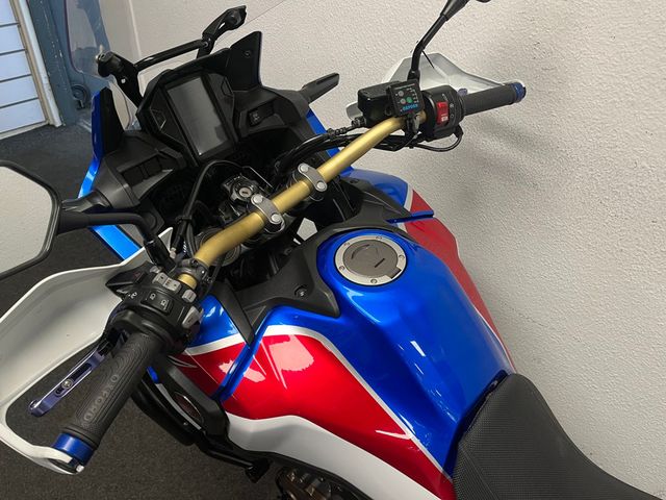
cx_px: 333
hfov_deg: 67.3
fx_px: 500
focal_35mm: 26
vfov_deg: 53.1
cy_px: 250
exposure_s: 1/50
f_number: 1.6
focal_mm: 5.1
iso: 80
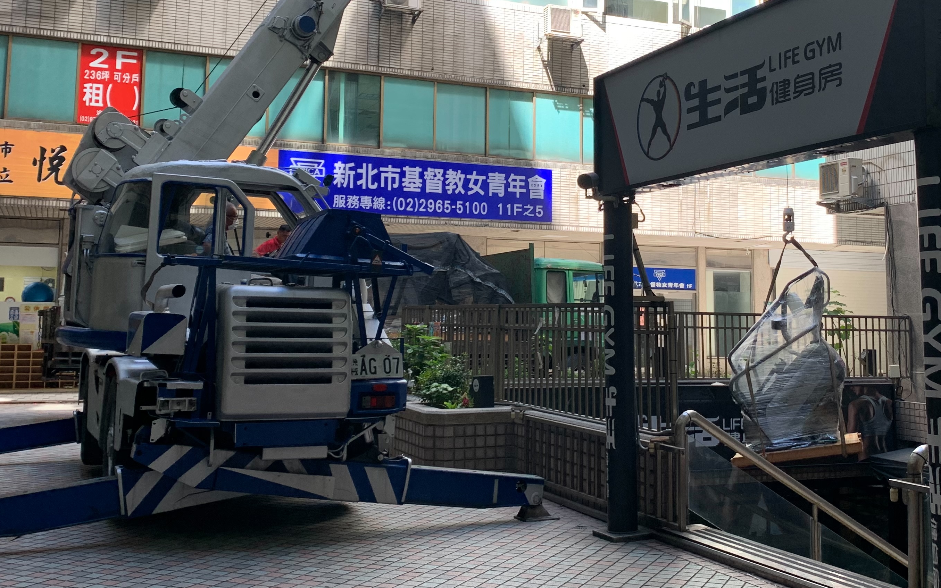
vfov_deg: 31.0
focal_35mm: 41
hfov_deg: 48.0
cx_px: 549
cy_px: 195
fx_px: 1052
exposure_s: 1/128
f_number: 1.8
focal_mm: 4.25
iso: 25
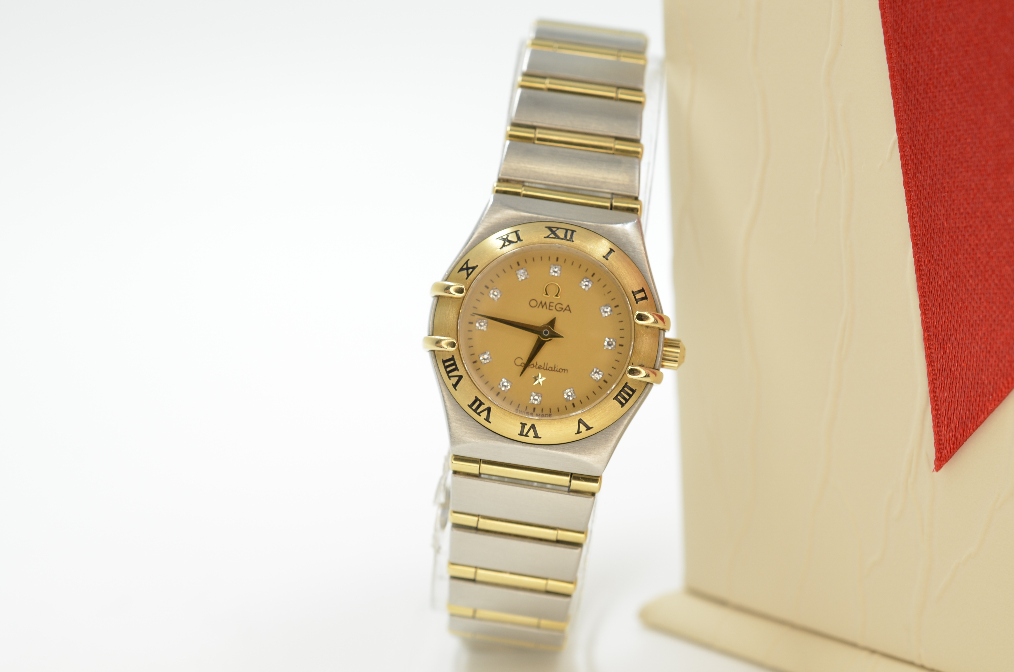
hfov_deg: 33.5
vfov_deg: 22.5
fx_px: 1686
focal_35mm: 60
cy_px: 336
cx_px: 507
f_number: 8
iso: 250
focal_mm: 40
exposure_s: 1/50
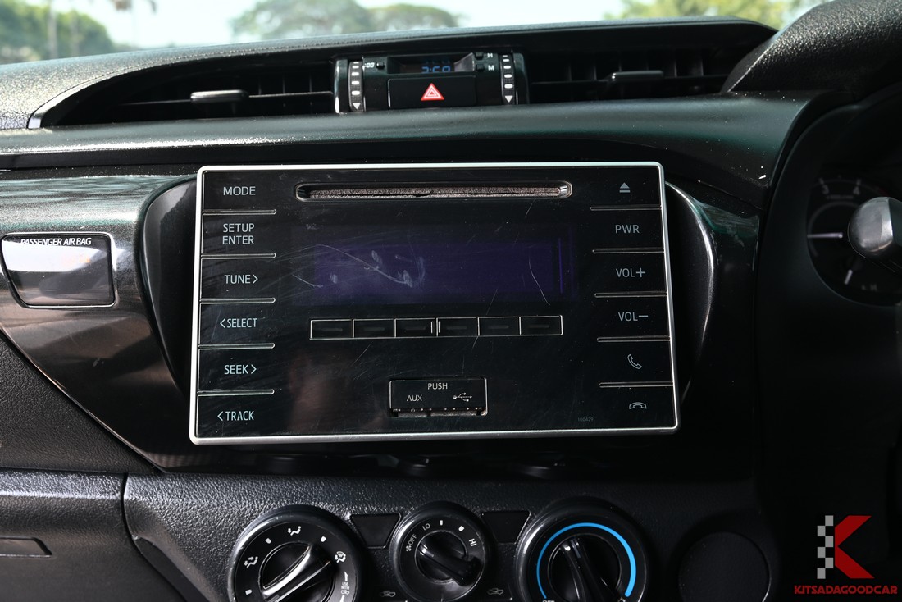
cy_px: 301
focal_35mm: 30
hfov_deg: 62.8
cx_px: 451
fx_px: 739
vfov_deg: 44.3
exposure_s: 1/30
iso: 200
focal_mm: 29.5
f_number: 6.7
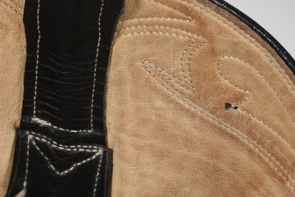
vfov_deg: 4.4
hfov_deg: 6.6
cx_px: 48
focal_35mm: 313
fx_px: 2567
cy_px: 125
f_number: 11
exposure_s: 1/125
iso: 200
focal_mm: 80
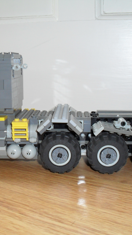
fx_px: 317
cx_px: 45
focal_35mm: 51
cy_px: 117
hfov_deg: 23.4
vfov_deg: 40.6
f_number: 3.2
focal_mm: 6.3
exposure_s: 1/45
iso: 200
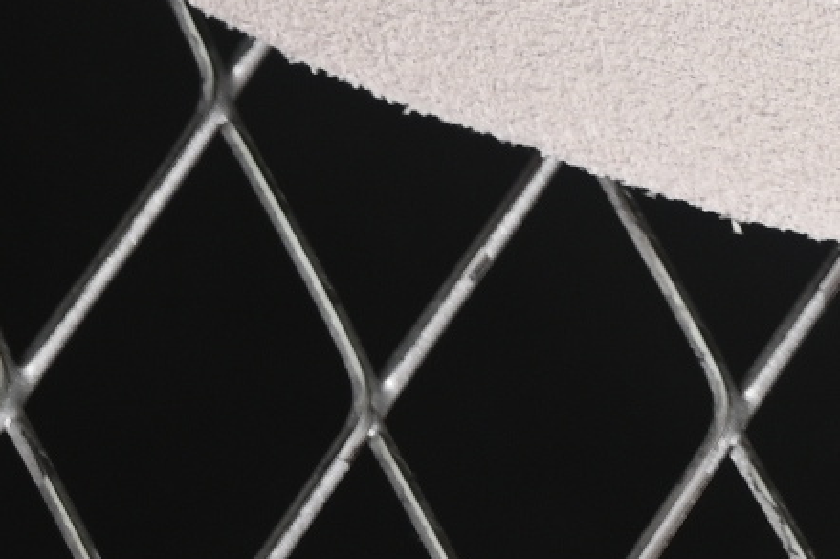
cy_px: -1162
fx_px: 11098
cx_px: 2080
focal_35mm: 476
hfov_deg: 4.2
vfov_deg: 2.8
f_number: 7.1
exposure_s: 1/80
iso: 160
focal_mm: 50
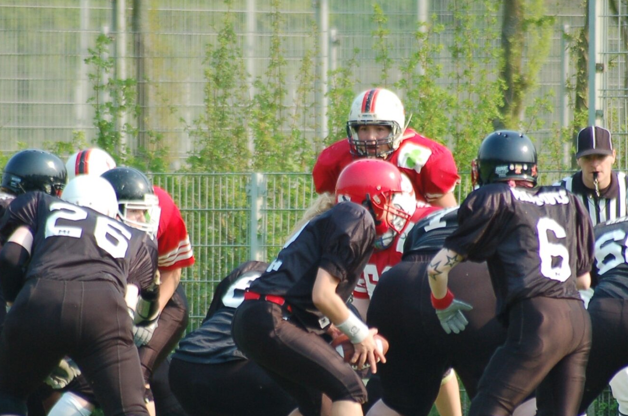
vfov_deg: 1.8
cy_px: 285
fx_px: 13109
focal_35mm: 753
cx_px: 337
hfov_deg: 2.7
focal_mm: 300
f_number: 5.6
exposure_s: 1/500
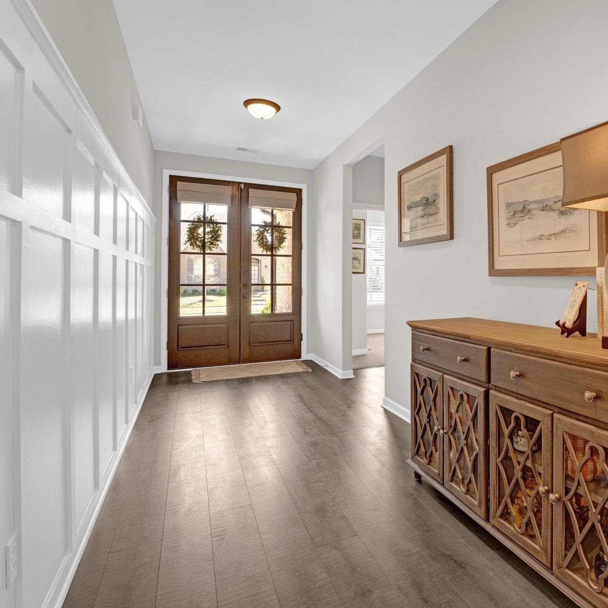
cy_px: 294
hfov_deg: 70.7
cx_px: 430
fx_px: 403
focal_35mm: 20
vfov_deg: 74.1
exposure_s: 1/15
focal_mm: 15.2
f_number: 8
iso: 400
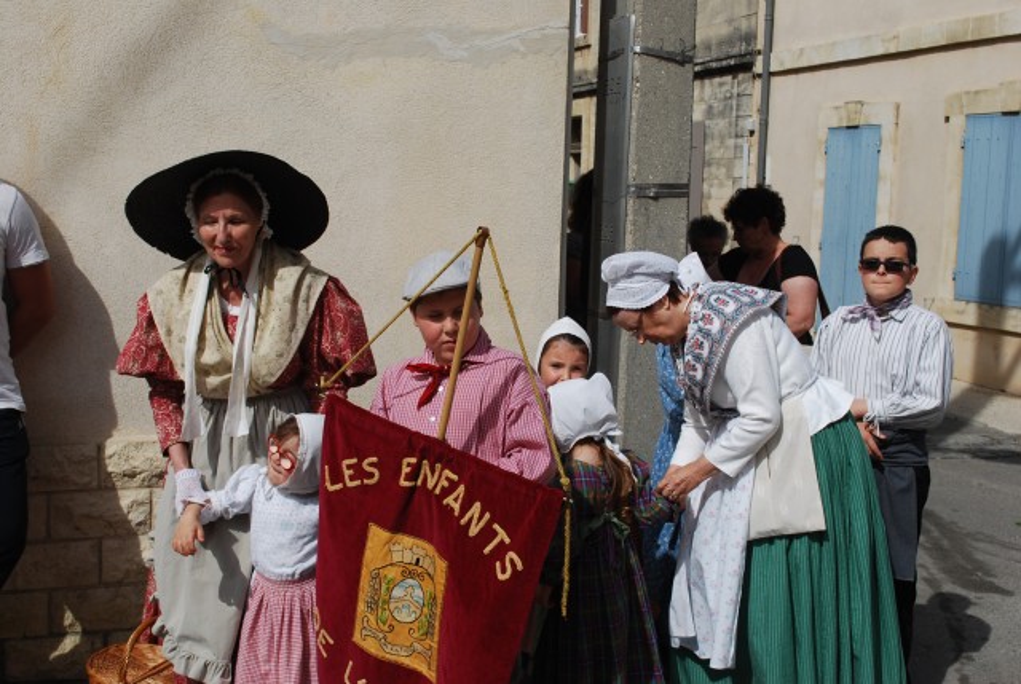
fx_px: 1278
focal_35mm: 45
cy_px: 342
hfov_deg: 43.5
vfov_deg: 30.0
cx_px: 510
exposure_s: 1/320
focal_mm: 30
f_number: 9
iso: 100
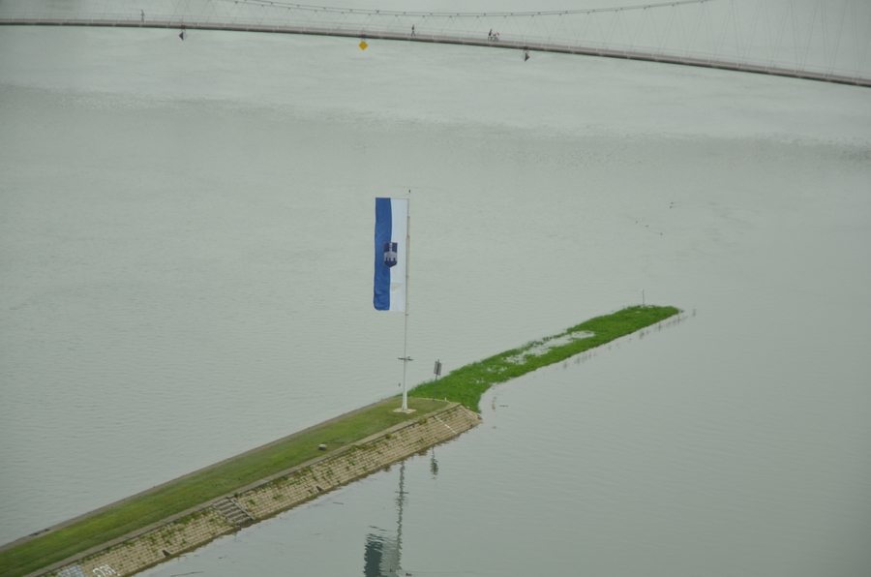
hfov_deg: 16.1
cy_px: 288
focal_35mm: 128
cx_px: 436
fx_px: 3078
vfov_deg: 10.7
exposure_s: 1/250
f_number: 8
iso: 160
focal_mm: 85
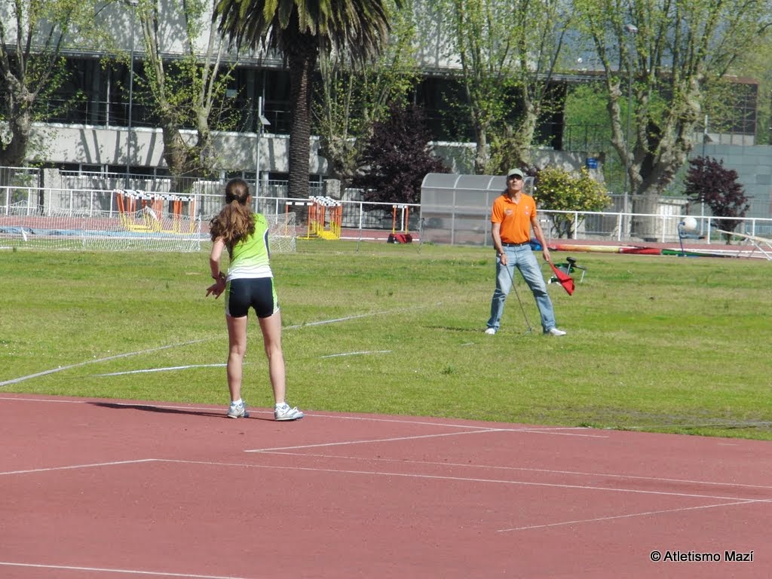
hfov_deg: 9.2
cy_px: 290
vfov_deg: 6.9
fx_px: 4773
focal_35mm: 214
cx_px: 386
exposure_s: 1/800
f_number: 4.9
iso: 100
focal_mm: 37.9
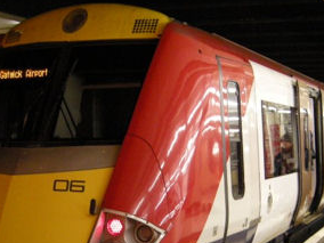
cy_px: 204
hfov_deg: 26.3
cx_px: 184
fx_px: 693
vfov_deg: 19.6
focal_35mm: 74
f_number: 2.7
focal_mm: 7.5
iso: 400
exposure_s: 1/10.2
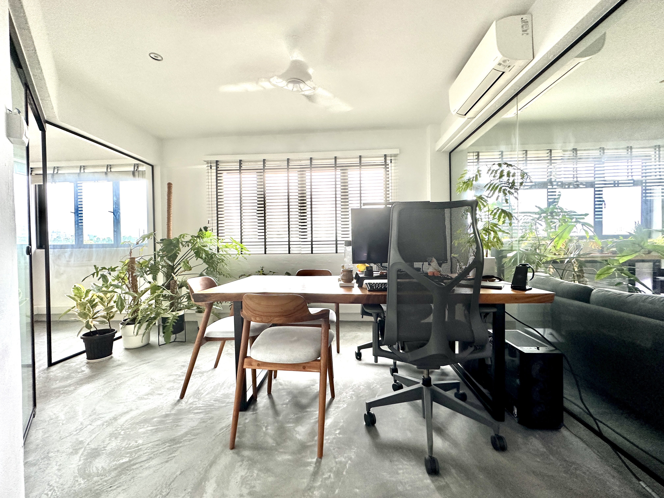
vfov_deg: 85.7
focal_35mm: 14
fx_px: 269
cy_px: 249
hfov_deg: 102.1
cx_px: 332
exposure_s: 1/99
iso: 160
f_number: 2.2
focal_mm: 2.22
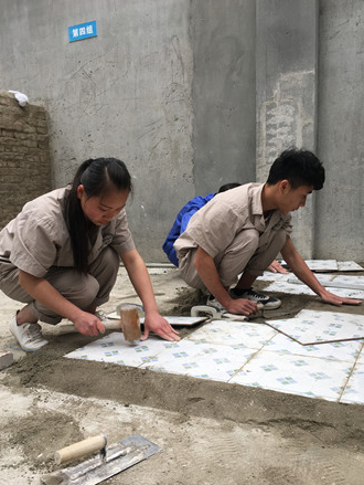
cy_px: 267
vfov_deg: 55.2
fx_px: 462
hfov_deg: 43.0
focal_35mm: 33
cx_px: 183
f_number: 2.2
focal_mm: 4.15
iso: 32
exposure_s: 1/50
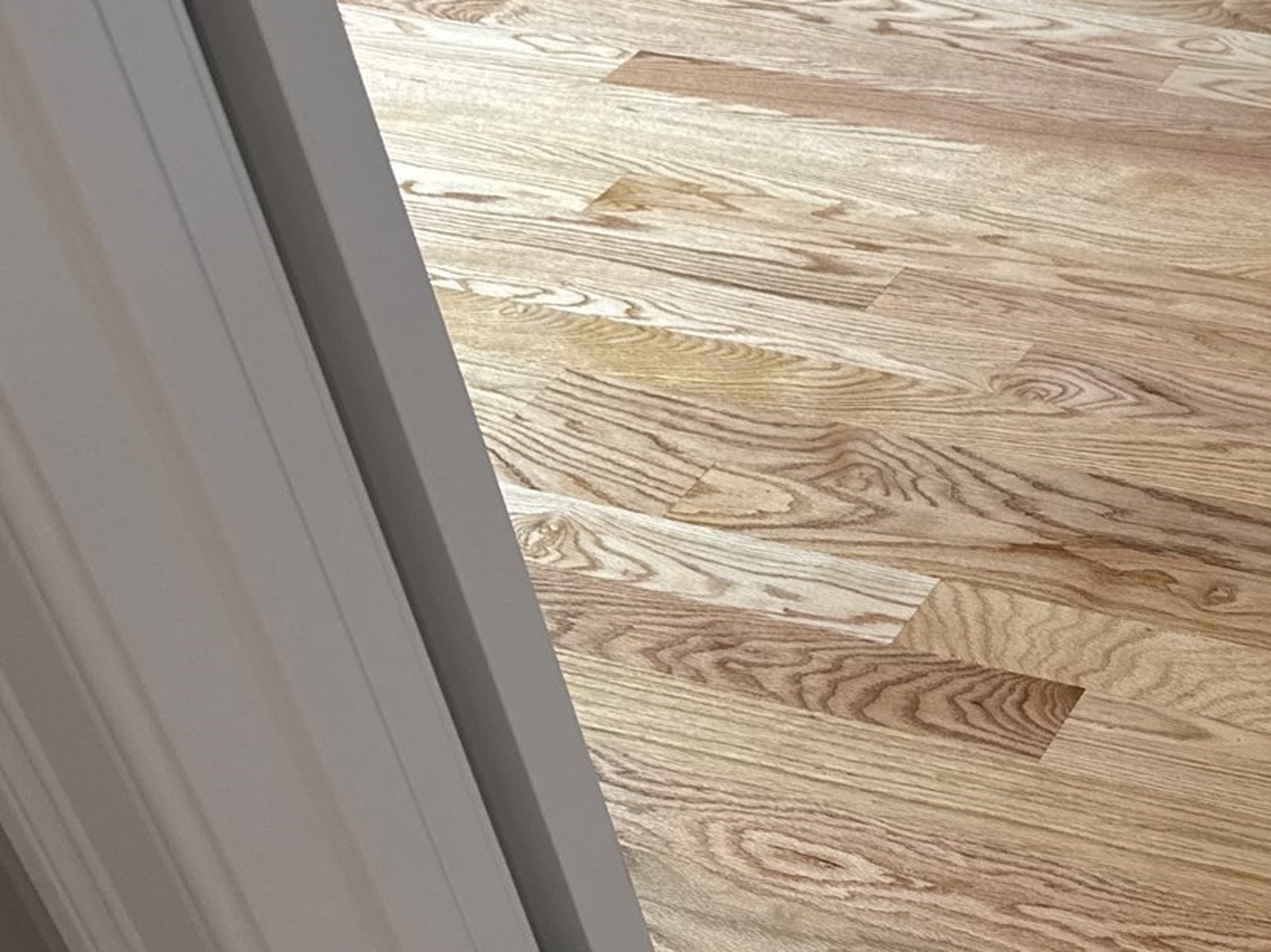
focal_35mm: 60
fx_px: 2203
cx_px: 1462
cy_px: 172
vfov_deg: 24.0
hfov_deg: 28.6
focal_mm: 6.76
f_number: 1.78
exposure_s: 1/120
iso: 125
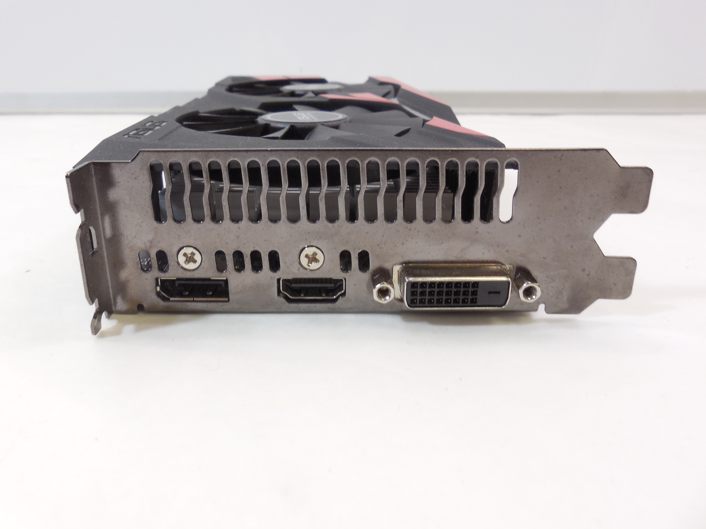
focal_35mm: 28
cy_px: 264
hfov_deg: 63.4
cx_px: 328
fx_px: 571
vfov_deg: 49.7
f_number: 3.5
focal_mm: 4.6
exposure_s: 1/30
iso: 180
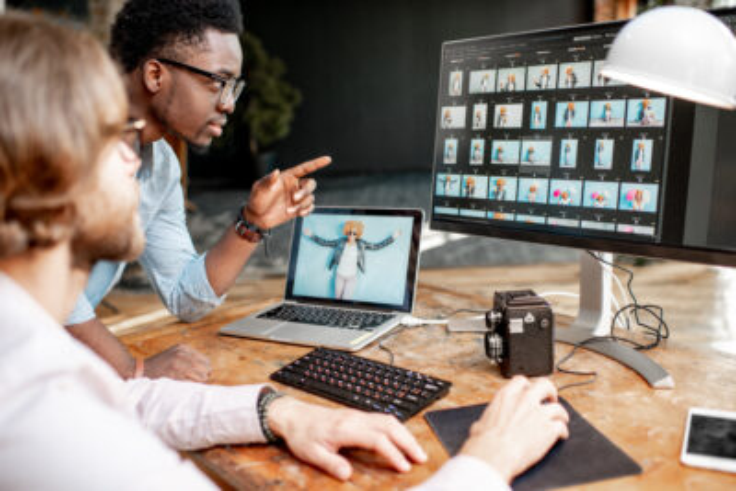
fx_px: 716
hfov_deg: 54.4
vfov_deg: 37.9
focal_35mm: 35
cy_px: 246
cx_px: 368
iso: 250
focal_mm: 35
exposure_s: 1/200
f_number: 2.2
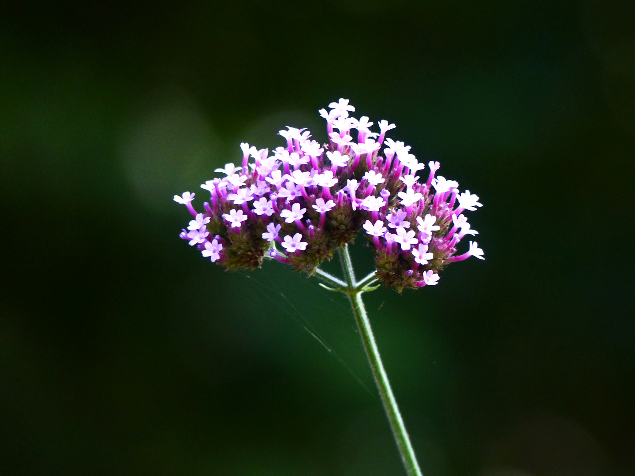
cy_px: 238
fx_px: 11006
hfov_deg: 3.3
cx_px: 318
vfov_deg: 2.5
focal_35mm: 600
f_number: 2.8
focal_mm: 108
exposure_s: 1/125
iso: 400
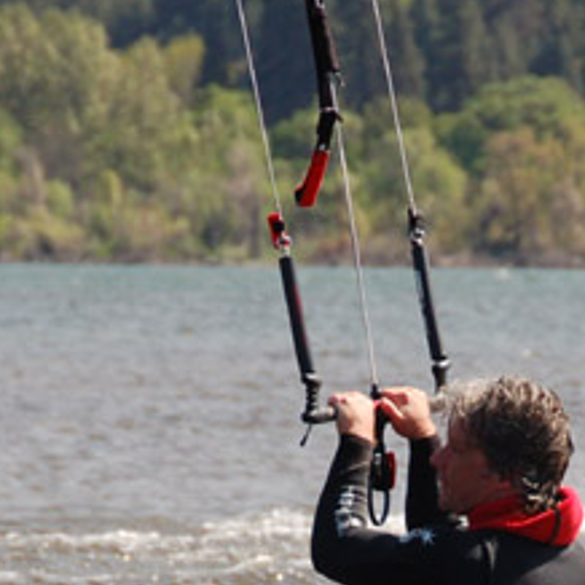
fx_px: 11644
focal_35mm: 609
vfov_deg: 2.9
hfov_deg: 2.9
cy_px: 655
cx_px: 499
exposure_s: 1/640
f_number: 8
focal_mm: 130
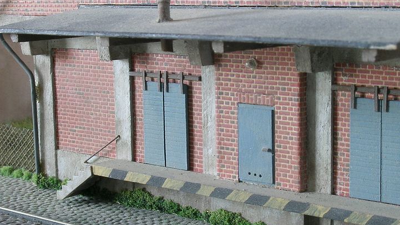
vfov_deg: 14.8
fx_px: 870
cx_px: 191
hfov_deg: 25.9
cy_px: 105
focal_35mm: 82
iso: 50
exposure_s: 1/1.9
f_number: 7.9
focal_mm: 11.1
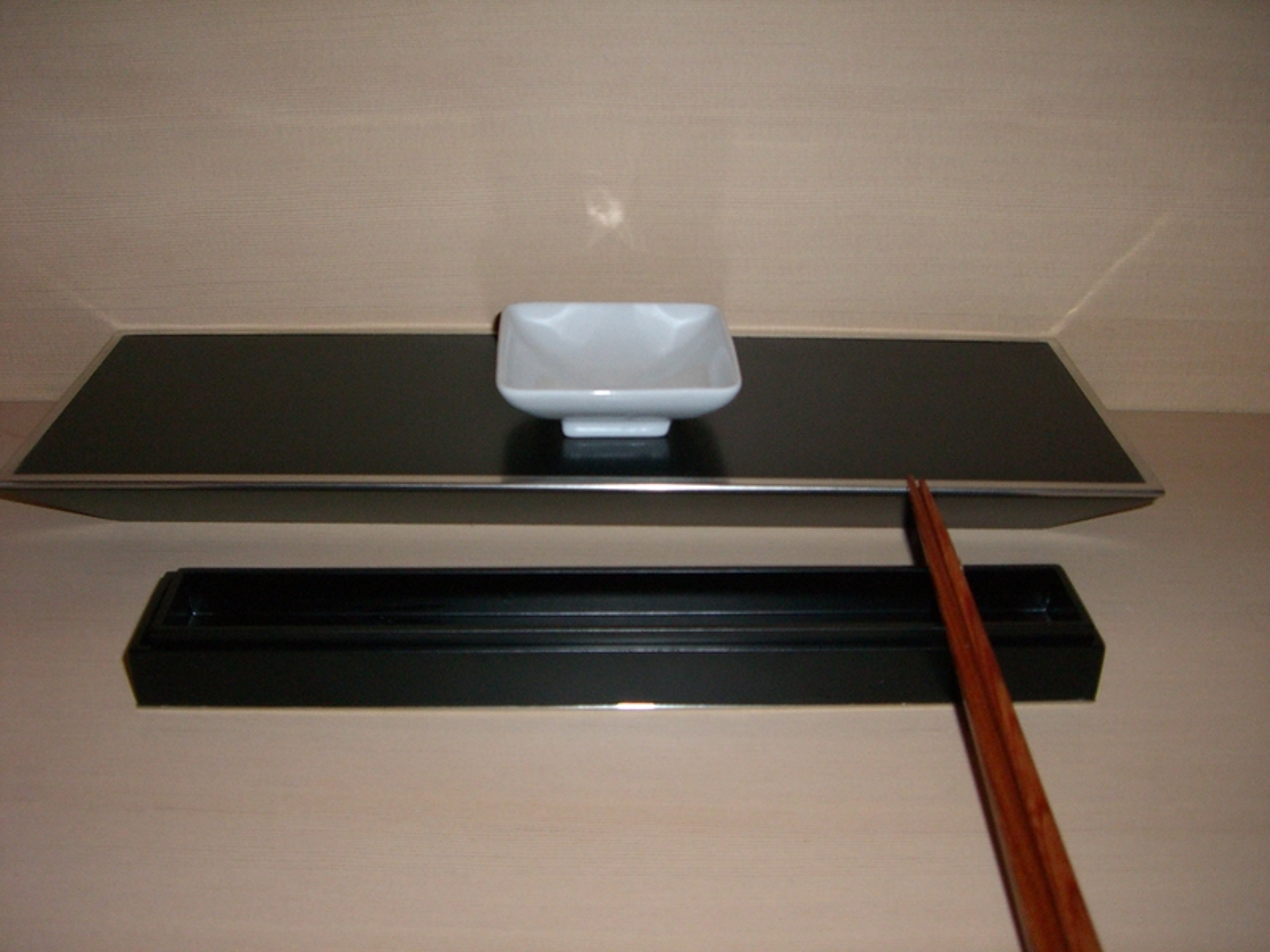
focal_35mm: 38
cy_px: 476
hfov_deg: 49.0
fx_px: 1394
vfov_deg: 37.7
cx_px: 635
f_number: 2.7
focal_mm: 6.2
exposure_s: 1/60
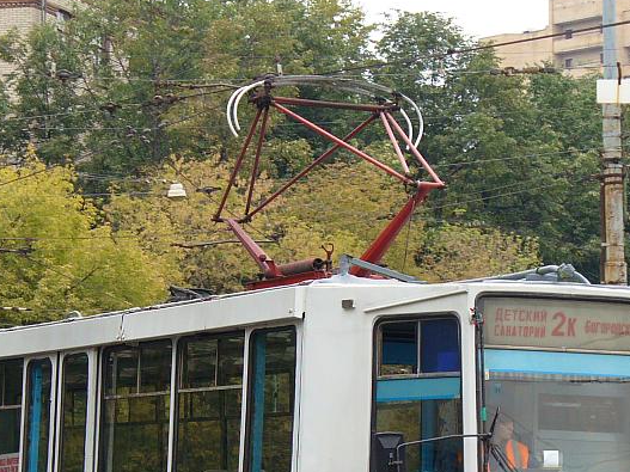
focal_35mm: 171
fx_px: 3111
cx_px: 294
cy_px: 384
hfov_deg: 11.6
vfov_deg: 8.7
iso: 80
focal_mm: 14.5
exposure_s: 1/160
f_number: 3.4
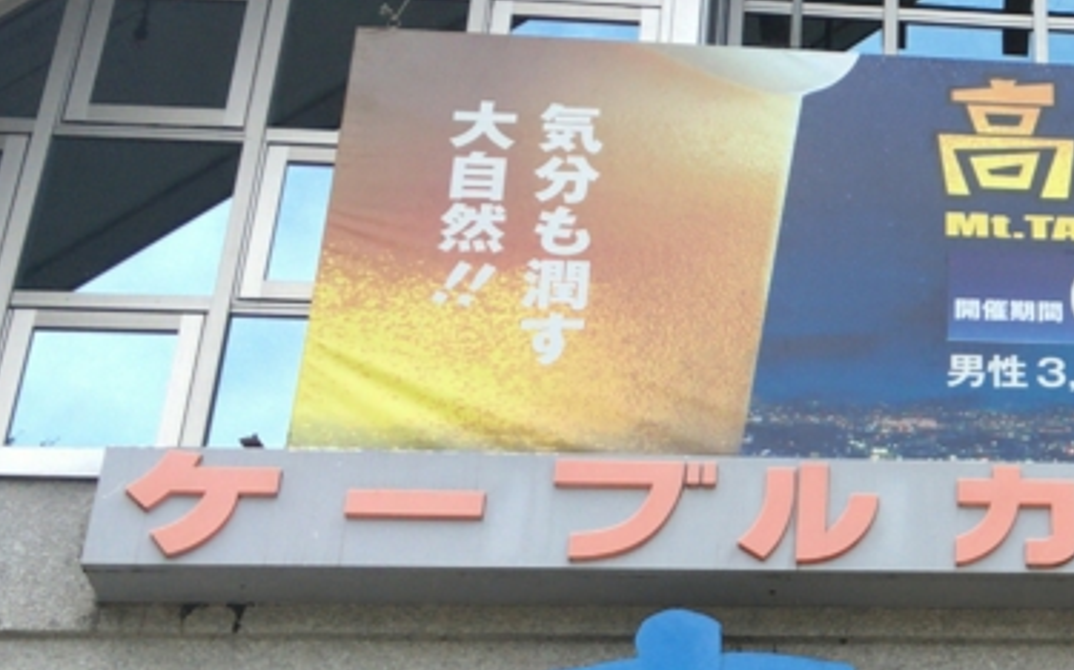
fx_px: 2458
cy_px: 478
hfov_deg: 22.2
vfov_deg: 15.5
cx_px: 1380
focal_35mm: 84
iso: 25
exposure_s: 1/180
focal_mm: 4.15
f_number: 2.2
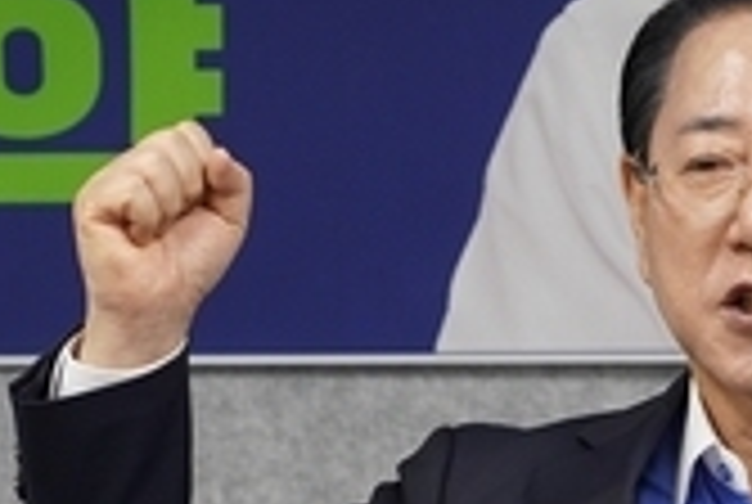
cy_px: 470
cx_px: 702
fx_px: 10526
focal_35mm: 503
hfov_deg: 4.1
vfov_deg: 2.7
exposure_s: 1/60
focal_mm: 134
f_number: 6.3
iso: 1000
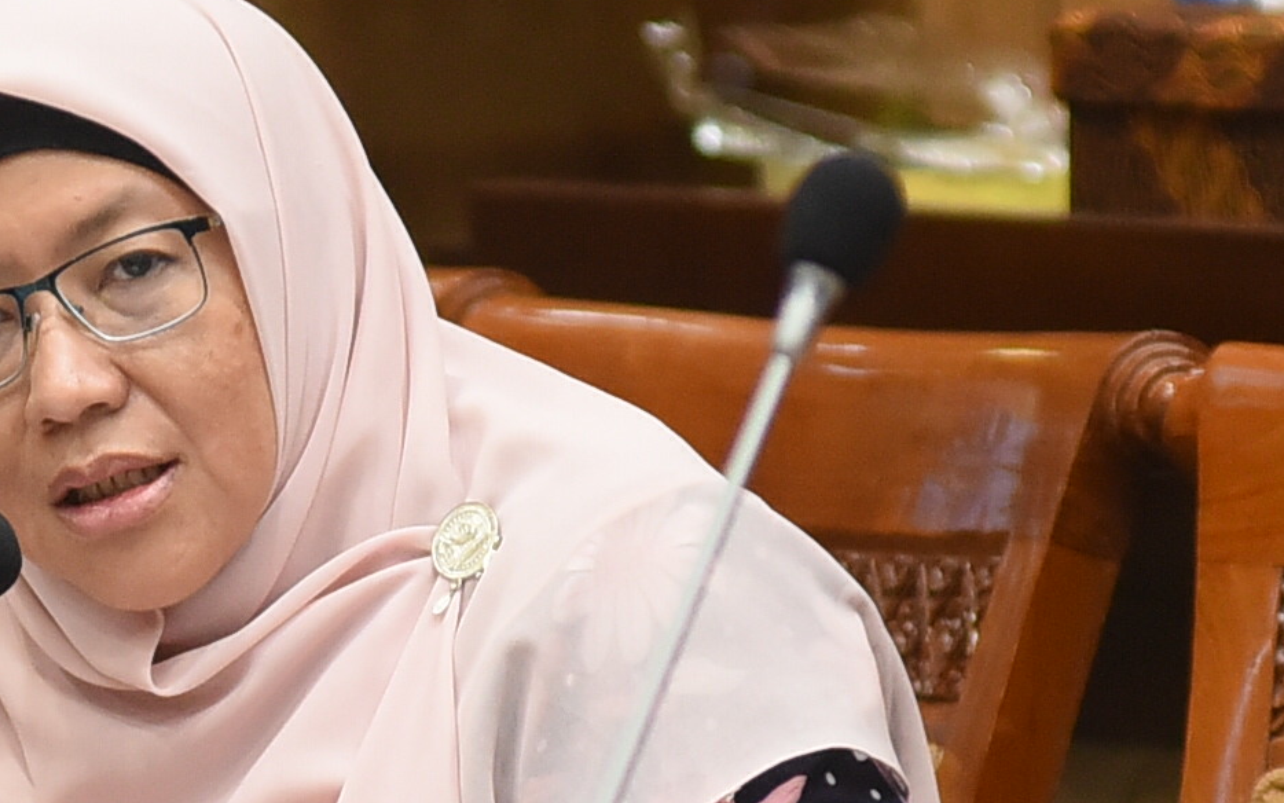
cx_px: 21
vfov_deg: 3.1
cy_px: 507
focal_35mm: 419
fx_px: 14664
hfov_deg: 5.0
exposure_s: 1/320
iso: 2500
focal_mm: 200
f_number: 2.8
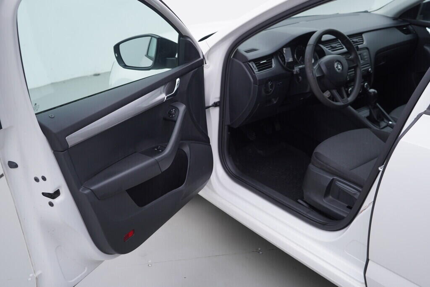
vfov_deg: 36.9
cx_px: 215
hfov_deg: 53.1
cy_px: 144
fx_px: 430
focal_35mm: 36
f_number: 3.5
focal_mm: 24
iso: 125
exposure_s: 1/60
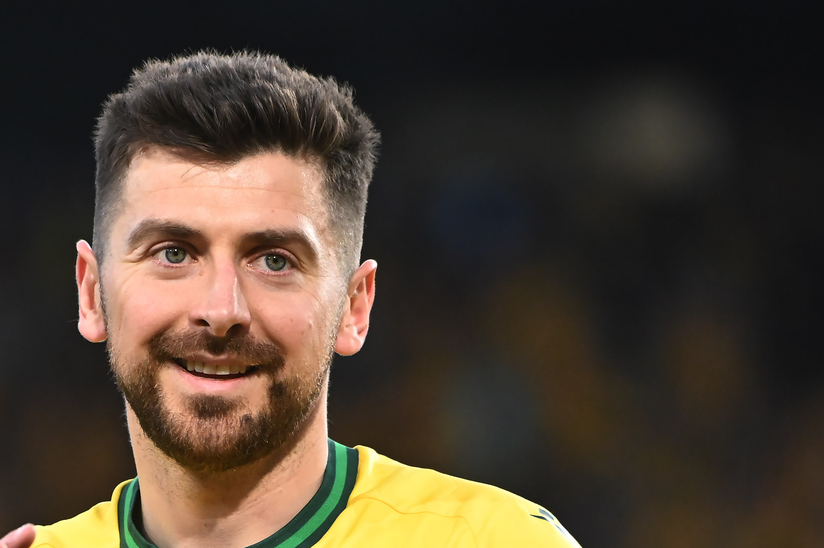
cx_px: 207
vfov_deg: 2.0
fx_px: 15689
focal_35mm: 686
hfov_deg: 3.0
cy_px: 554
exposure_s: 1/1250
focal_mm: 280
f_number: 4
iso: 4000
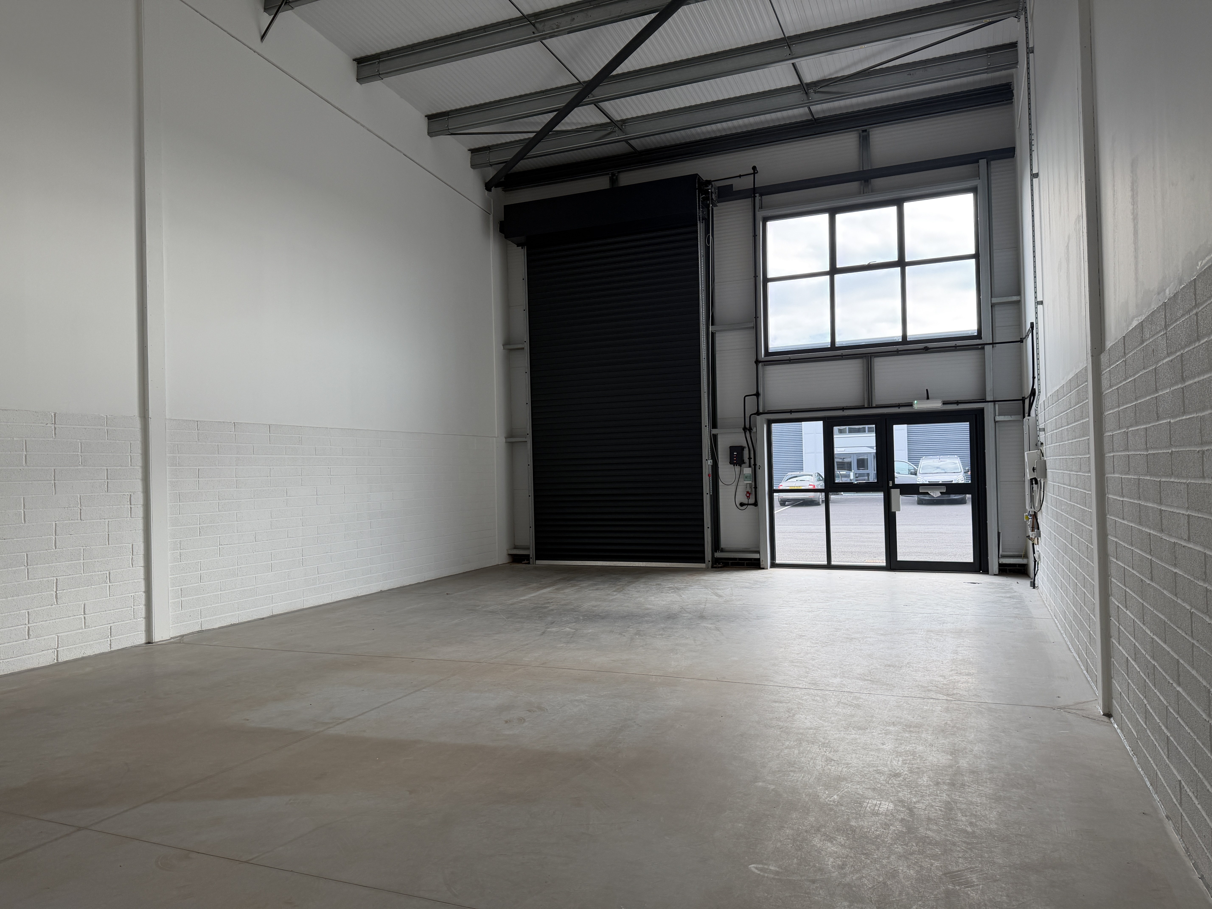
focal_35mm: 24
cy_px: 454
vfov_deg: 56.8
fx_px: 840
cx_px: 606
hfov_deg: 71.6
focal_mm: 6.76
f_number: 1.78
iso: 64
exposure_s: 1/121
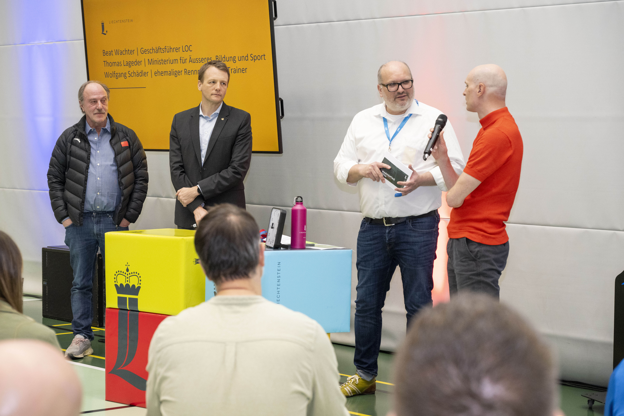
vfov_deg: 17.7
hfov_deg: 26.3
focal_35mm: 77
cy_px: 208
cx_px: 312
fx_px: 1335
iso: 1600
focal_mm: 77
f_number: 5.6
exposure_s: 1/125
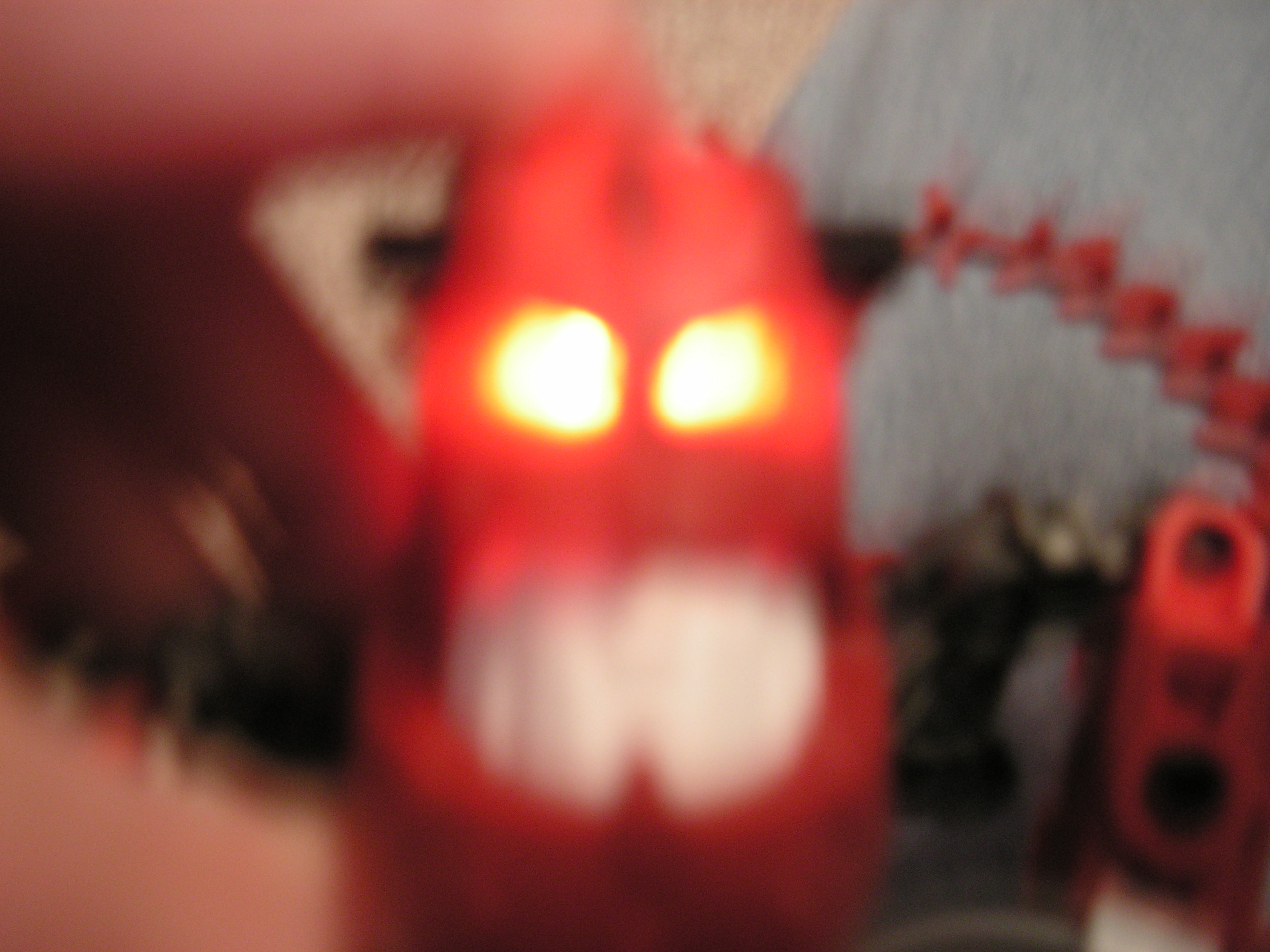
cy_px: 476
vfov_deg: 37.7
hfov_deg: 49.0
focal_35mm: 38
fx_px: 1394
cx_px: 635
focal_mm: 6.3
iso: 100
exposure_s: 1/1.6
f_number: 3.3
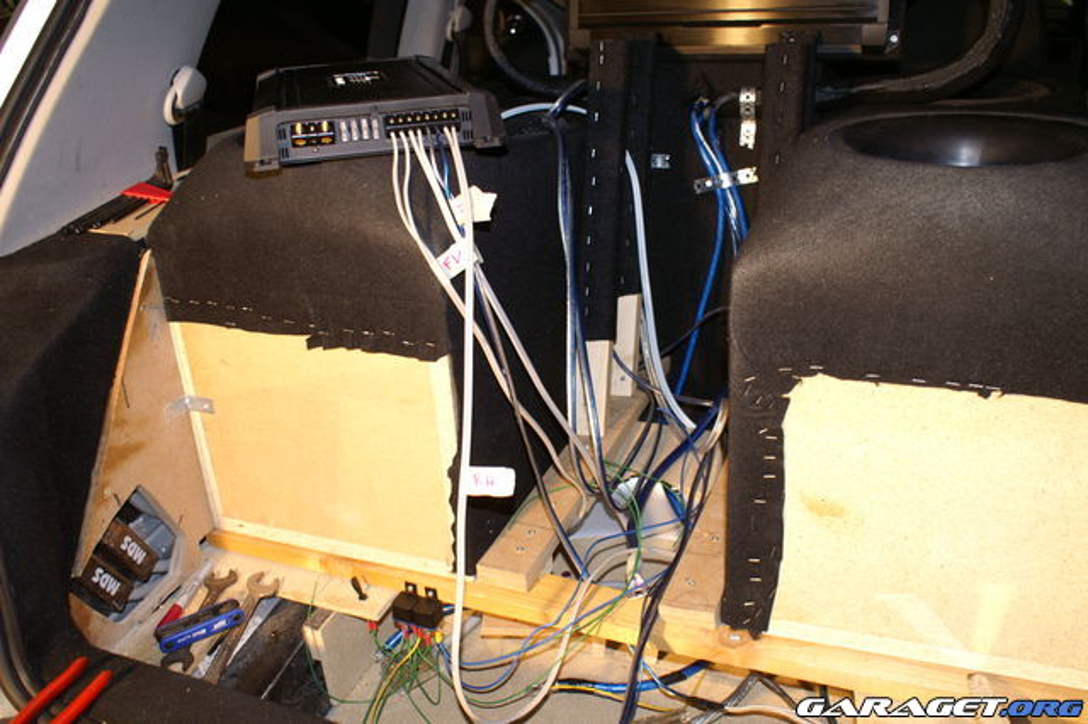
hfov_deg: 62.0
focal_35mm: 30
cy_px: 362
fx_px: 906
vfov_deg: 43.6
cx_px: 544
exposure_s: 1/60
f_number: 4
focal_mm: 20
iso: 400
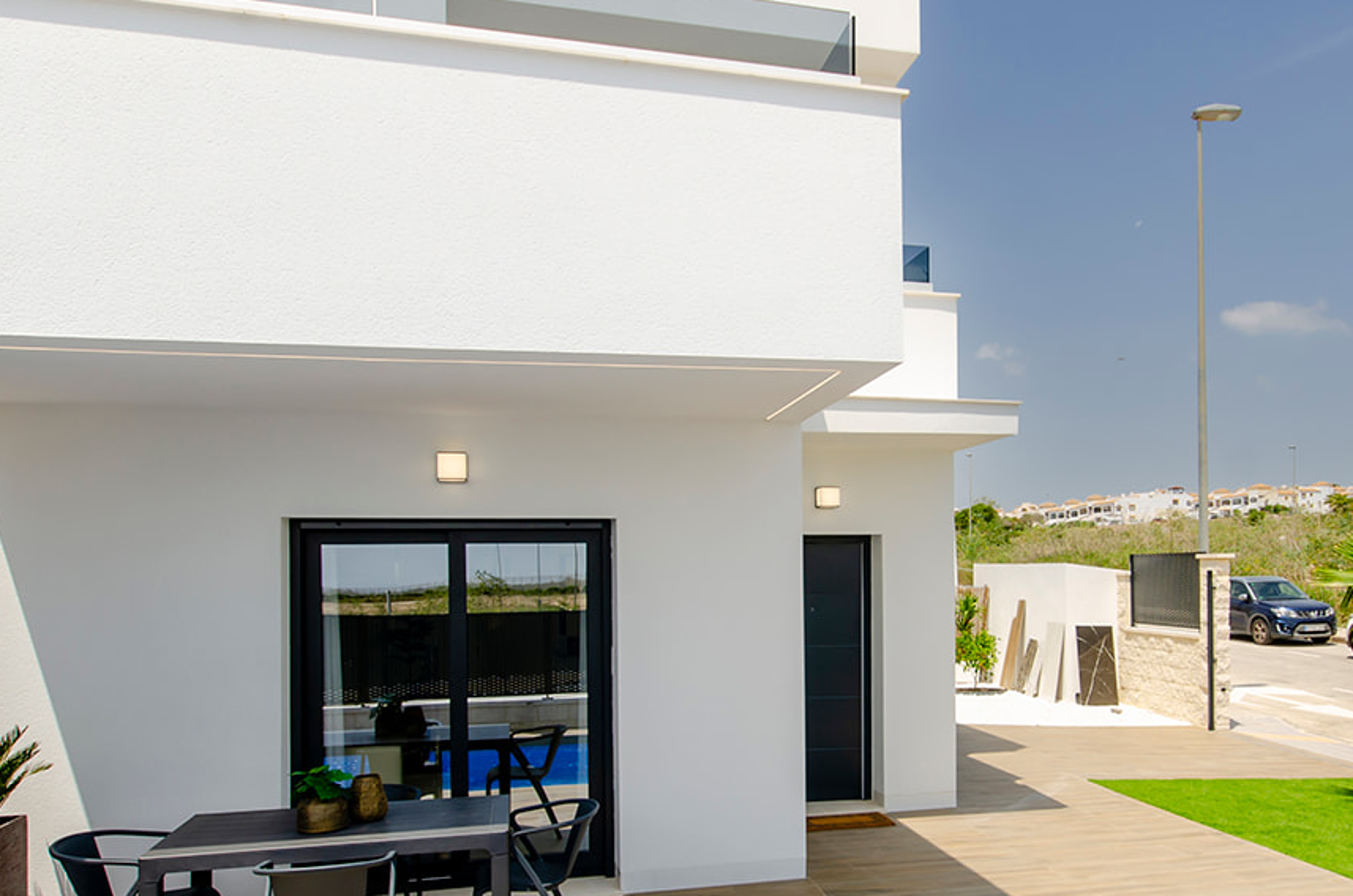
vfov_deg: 45.9
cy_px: 547
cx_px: 849
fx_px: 1050
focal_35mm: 28
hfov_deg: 64.6
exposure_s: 1/200
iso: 100
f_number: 9
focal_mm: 10
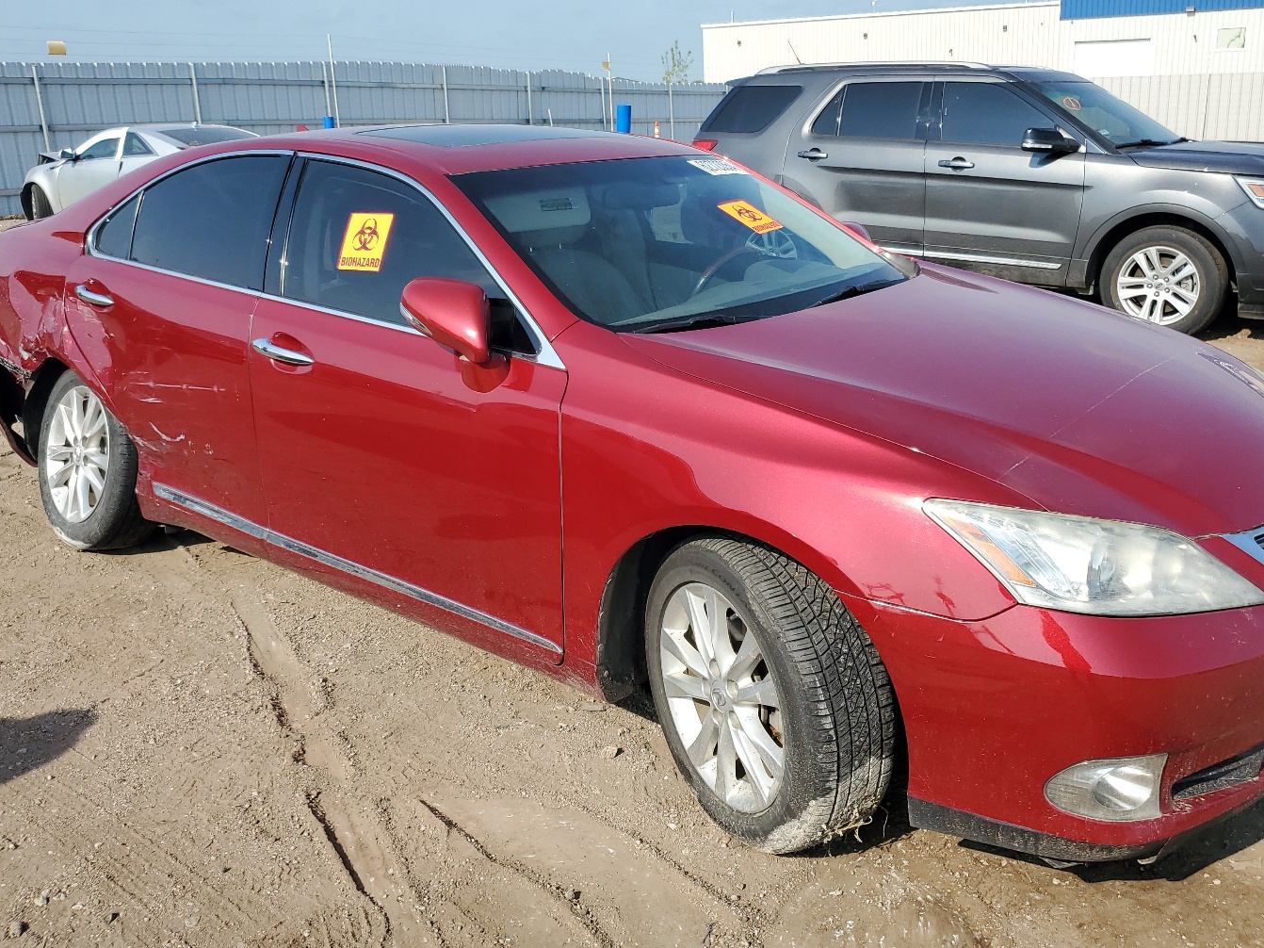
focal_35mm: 31
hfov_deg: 58.3
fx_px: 1132
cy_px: 445
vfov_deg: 45.4
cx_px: 672
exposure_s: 1/2500
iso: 50
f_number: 1.5
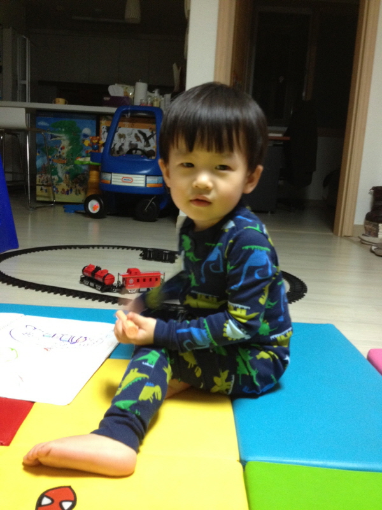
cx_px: 191
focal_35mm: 35
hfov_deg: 40.7
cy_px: 255
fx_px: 515
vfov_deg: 52.6
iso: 250
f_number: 2.4
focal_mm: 4.28
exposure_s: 1/20
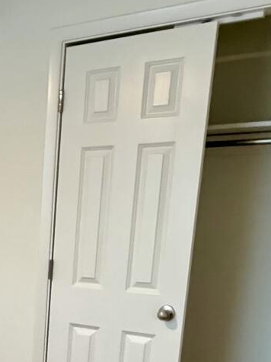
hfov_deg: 21.4
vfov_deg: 30.7
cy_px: 351
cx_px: -121
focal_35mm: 59
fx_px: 616
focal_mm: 2.22
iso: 800
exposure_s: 1/60
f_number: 2.2
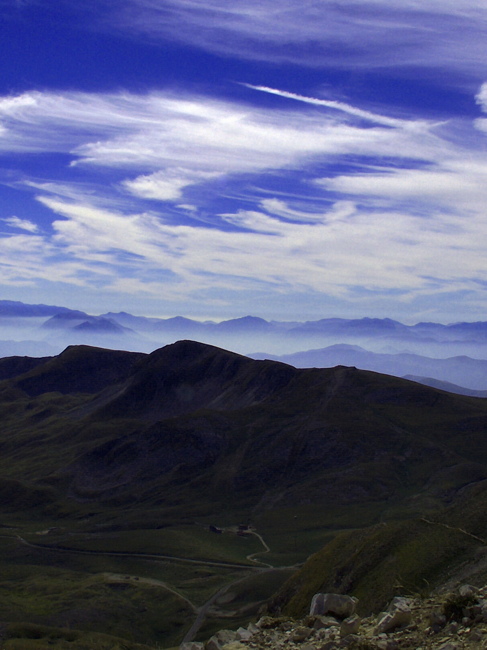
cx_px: 235
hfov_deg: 26.6
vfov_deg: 34.9
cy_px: 316
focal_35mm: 55
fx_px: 1032
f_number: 11.3
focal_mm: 7.6
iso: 100
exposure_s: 1/293
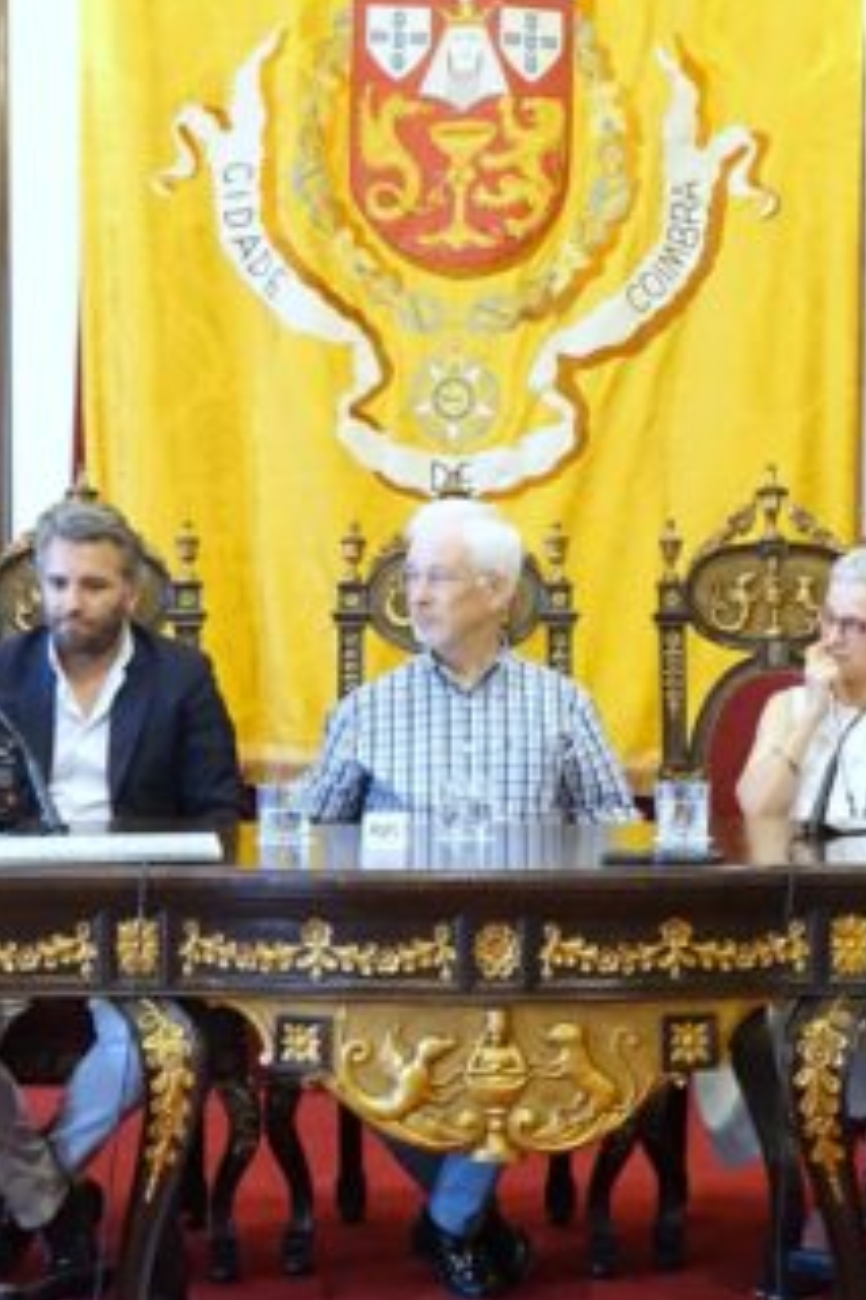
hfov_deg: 16.8
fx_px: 2926
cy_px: 731
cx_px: 431
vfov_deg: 25.1
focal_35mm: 81
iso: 2000
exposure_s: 1/160
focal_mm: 13.37
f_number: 2.8
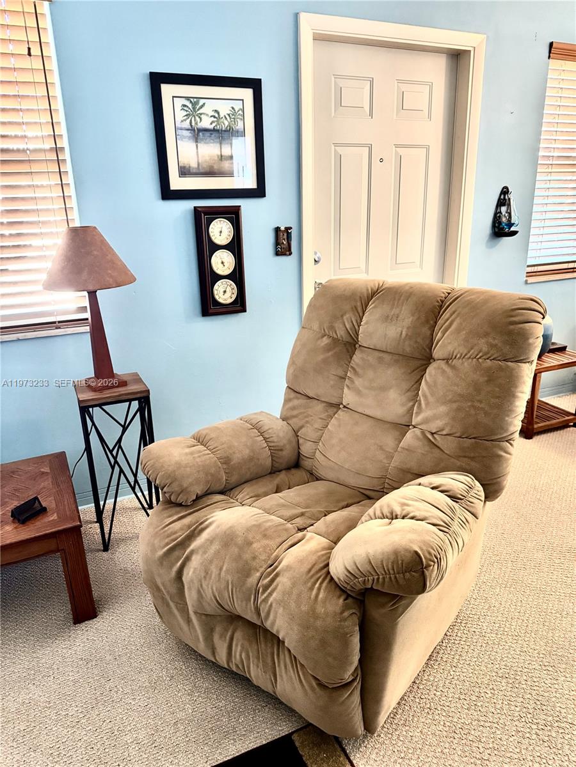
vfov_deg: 71.6
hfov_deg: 56.8
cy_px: 384
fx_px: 532
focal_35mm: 24
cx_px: 288
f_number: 1.78
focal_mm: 6.76
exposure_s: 1/40
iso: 640
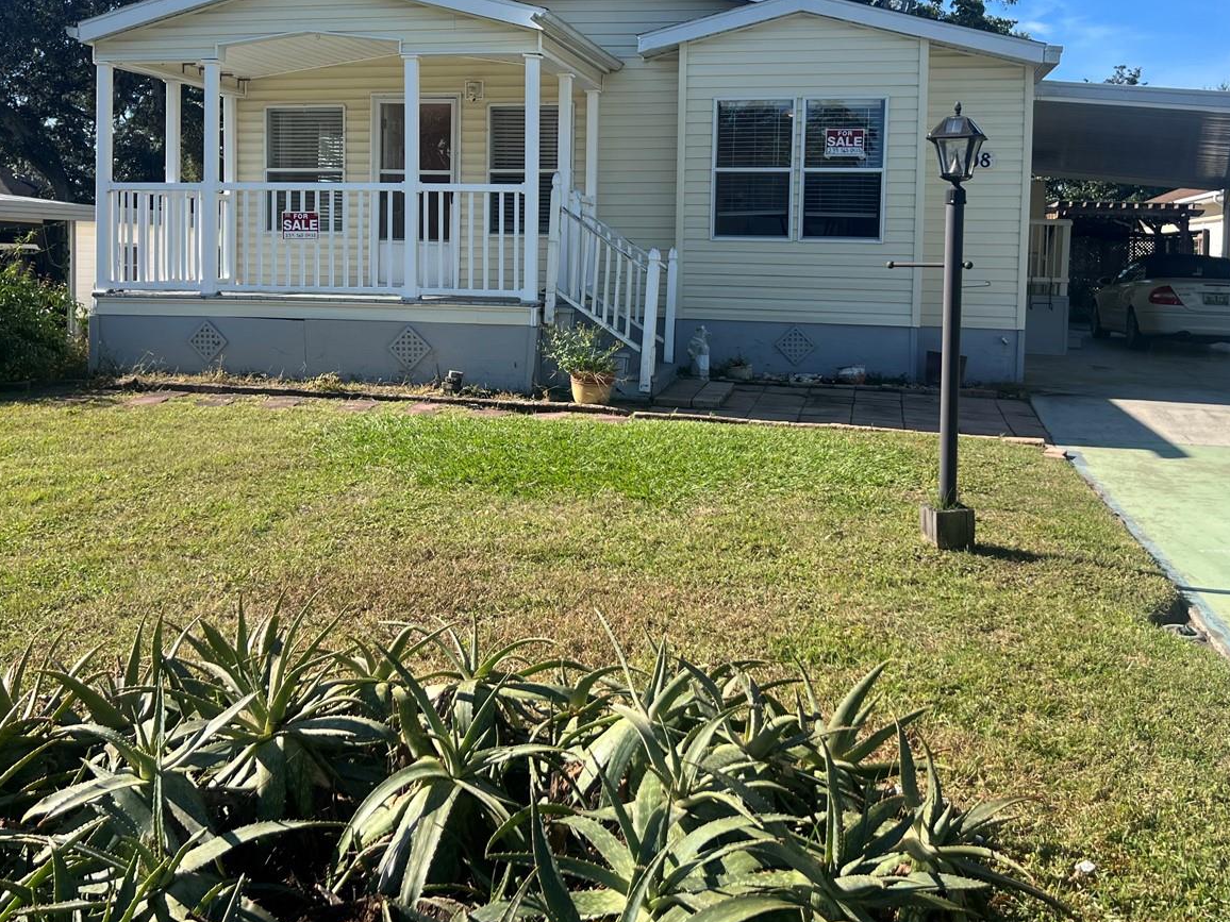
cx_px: 576
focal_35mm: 36
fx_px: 1279
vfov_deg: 39.1
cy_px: 296
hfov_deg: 51.3
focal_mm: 5.7
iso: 50
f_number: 1.5
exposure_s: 1/2353
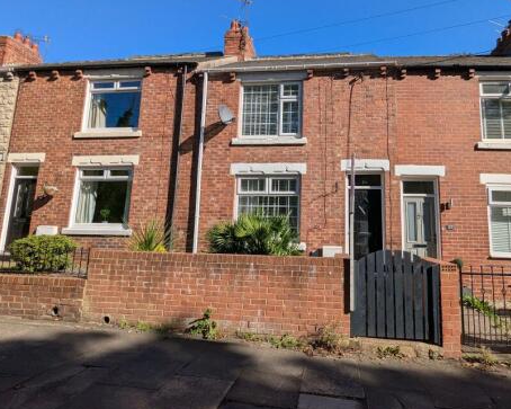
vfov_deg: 67.9
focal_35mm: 20
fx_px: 302
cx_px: 302
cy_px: 183
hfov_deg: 79.6
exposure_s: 1/1789
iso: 44
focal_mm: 2.35
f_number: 2.2
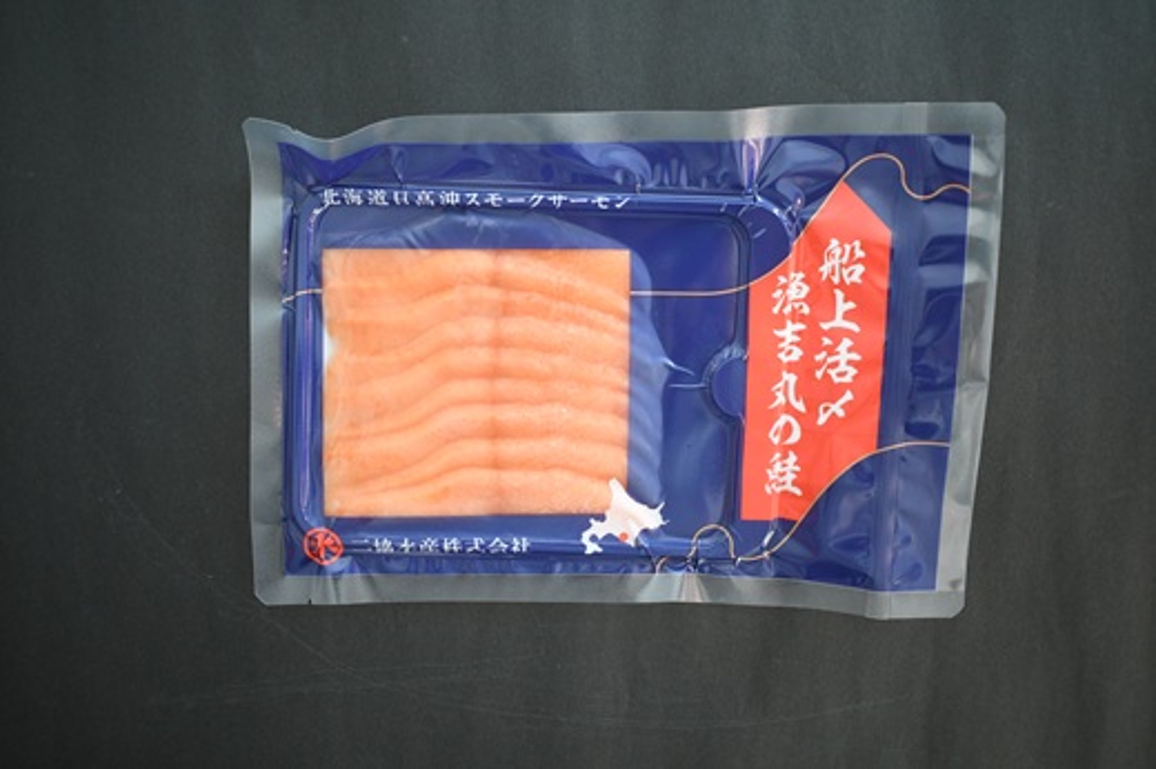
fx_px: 1091
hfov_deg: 55.8
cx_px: 578
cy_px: 384
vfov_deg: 38.8
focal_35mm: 34
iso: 1000
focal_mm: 23
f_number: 3.8
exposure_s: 1/50
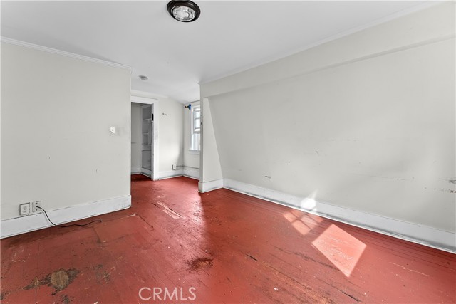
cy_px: 152
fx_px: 177
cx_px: 228
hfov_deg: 104.2
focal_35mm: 14
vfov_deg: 81.2
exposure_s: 1/15
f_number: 8
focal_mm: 14
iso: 1000
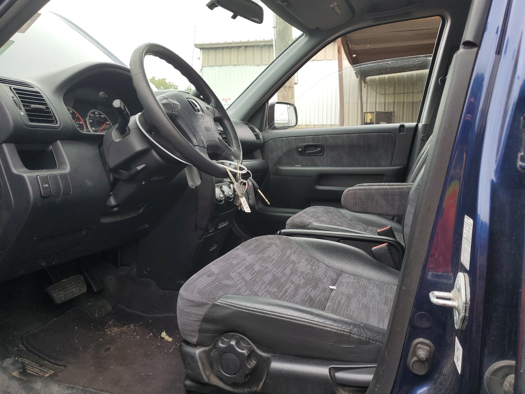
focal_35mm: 26
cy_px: 197
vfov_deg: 53.1
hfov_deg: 67.3
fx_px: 394
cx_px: 262
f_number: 1.5
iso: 52
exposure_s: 1/120
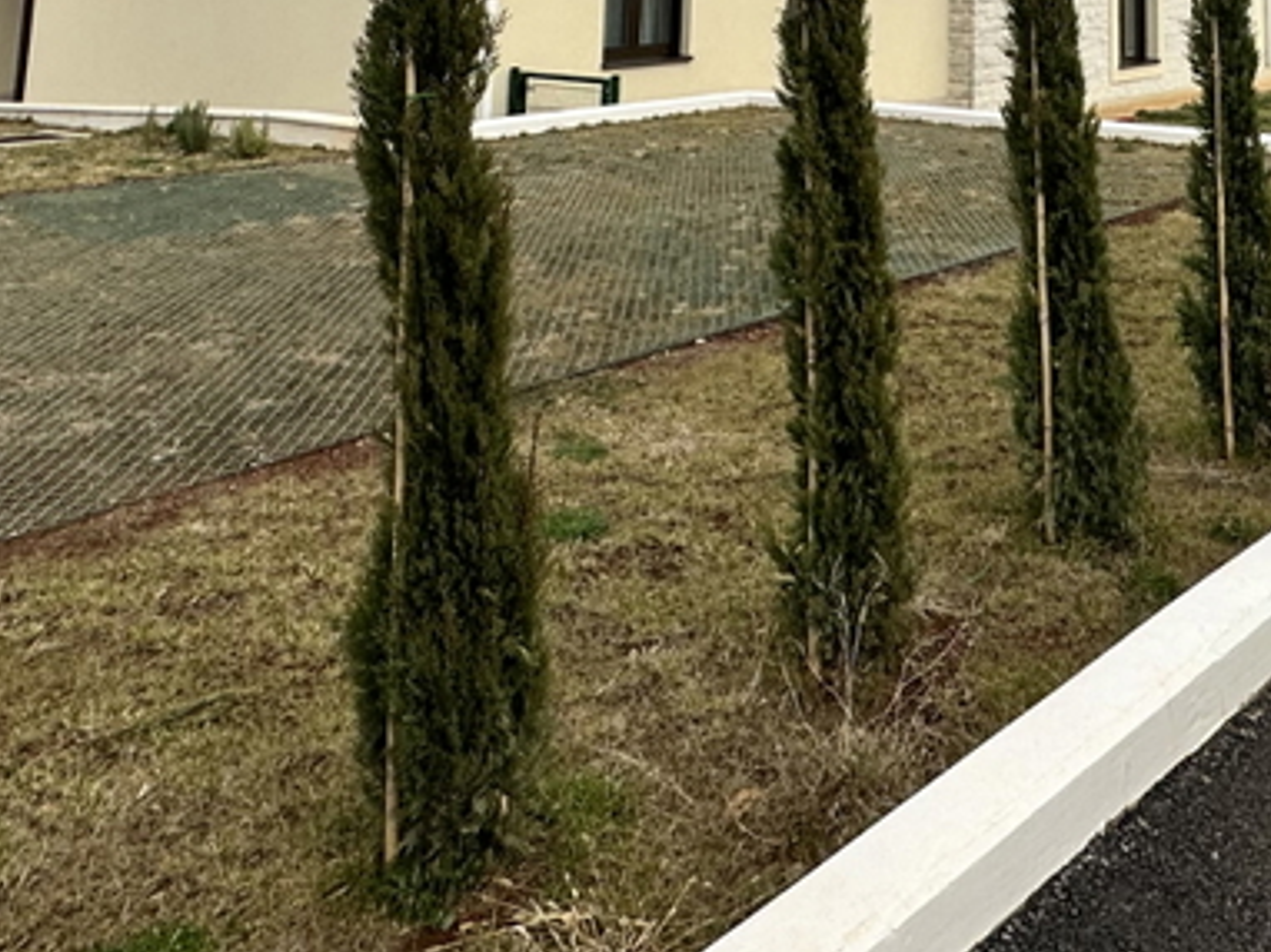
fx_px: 1615
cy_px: -366
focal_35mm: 44
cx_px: 992
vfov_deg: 26.4
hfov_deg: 41.4
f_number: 2.2
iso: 50
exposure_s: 1/1770
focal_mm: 2.22
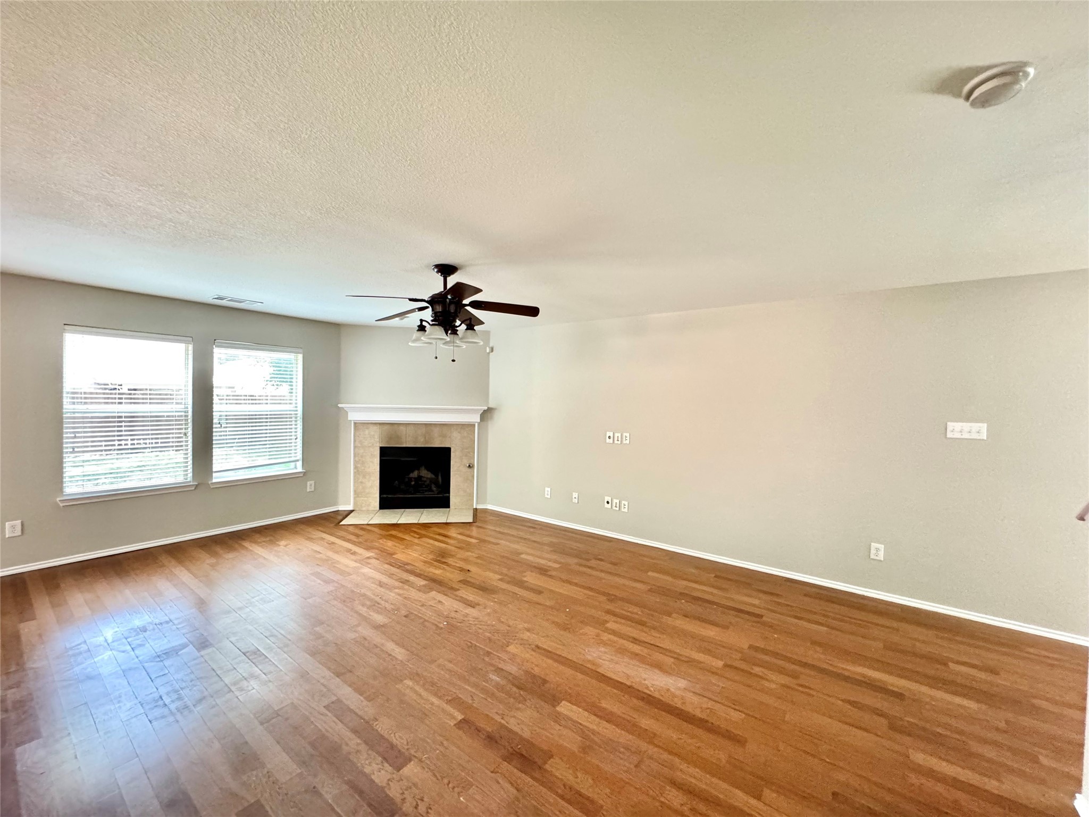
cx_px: 544
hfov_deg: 102.1
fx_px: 440
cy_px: 408
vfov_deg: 85.7
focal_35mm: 14
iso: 640
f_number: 2.2
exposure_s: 1/60
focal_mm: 2.22
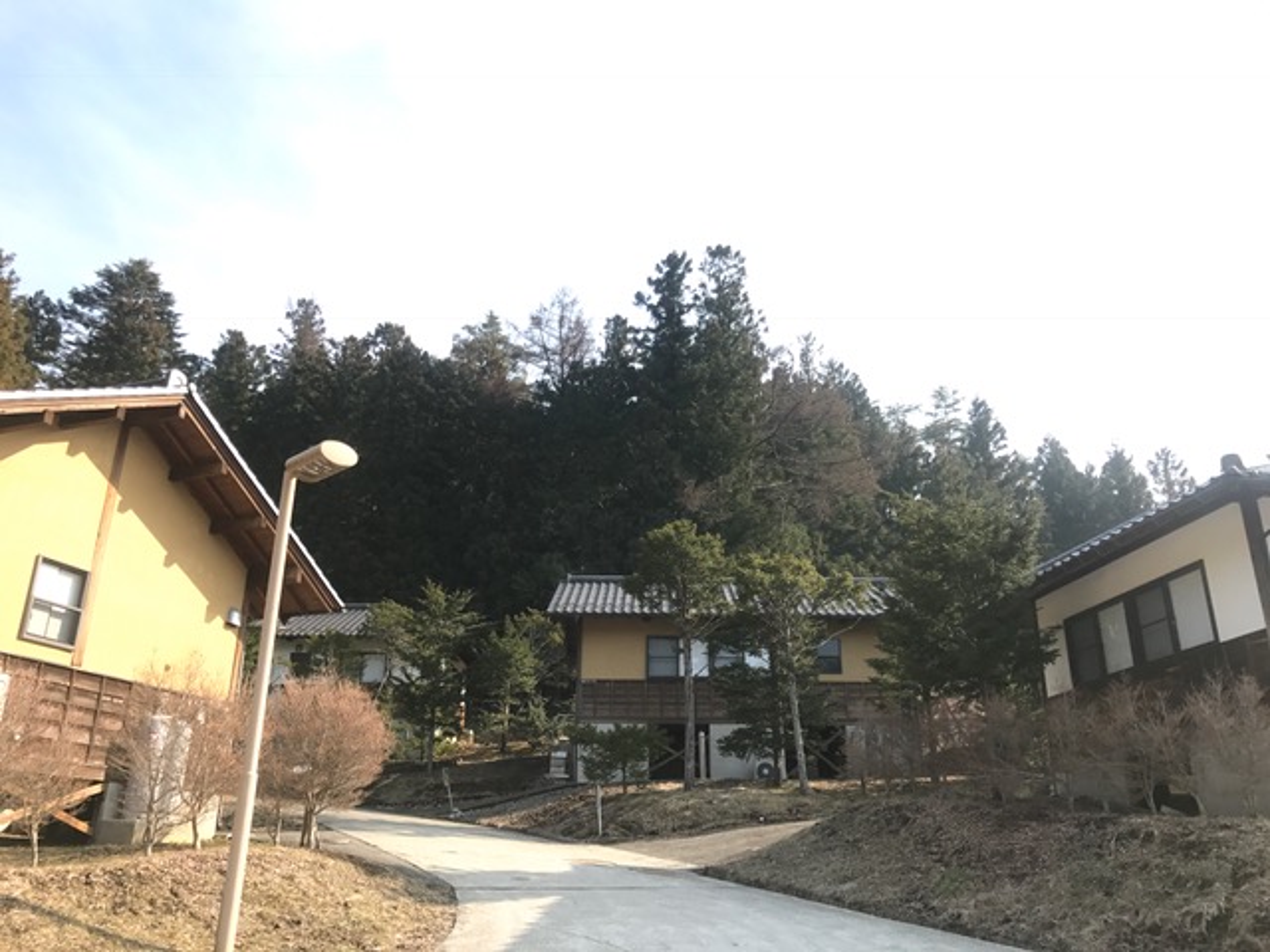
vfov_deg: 49.7
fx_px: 1027
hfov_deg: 63.4
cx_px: 635
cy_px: 476
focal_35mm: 28
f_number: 1.8
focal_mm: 3.99
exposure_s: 1/879
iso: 20
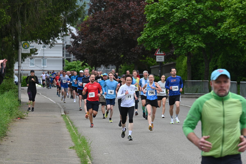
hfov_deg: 10.3
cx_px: 123
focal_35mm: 200
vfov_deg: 6.9
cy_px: 82
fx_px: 1366
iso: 800
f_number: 9
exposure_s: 1/320
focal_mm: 200
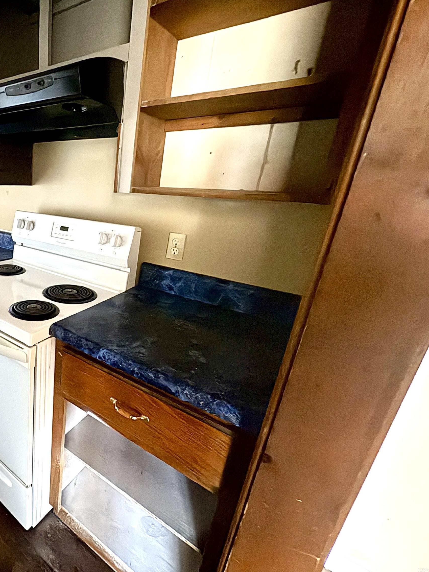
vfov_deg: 84.7
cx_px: 55
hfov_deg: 60.0
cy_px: 282
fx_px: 314
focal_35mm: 19
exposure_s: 1/8
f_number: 2.2
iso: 1600
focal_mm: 2.22
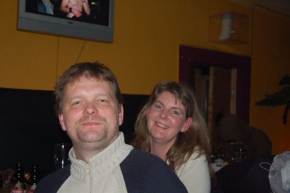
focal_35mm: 42
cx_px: 145
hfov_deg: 46.4
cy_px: 96
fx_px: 338
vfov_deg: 31.9
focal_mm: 28
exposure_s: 1/60
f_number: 4.2
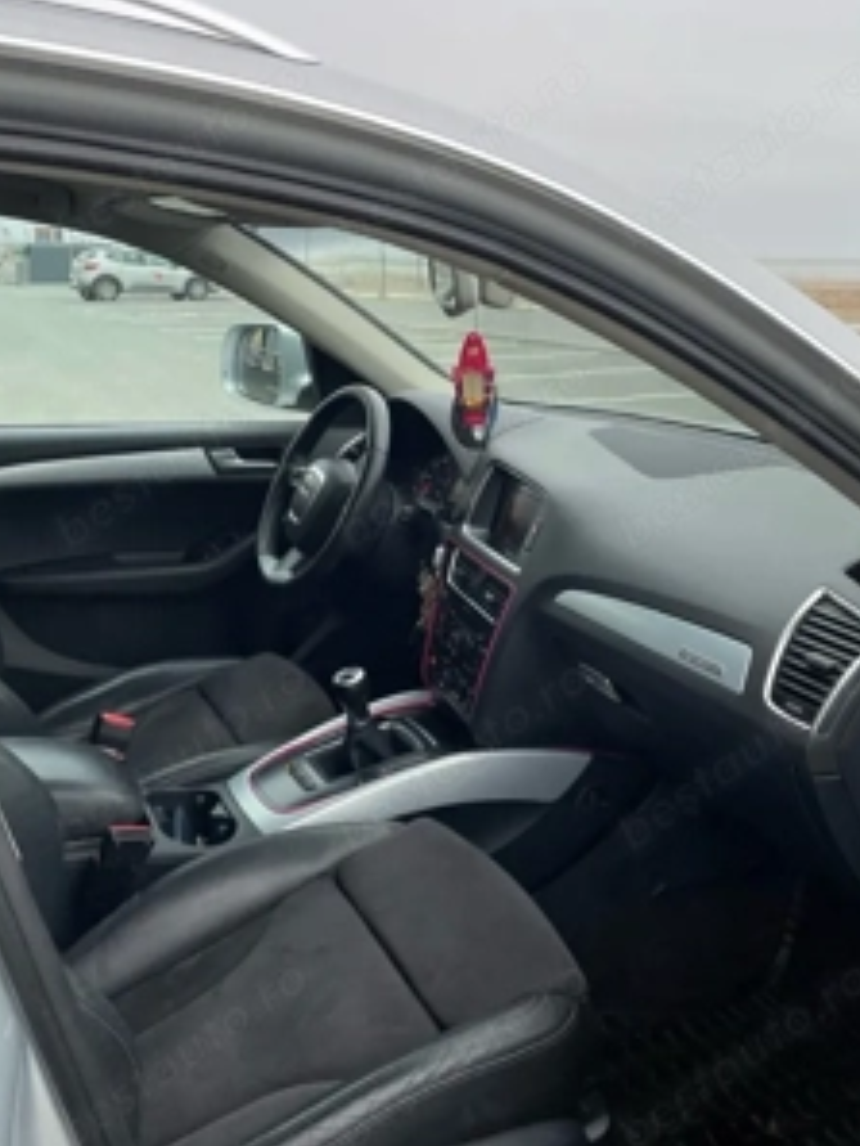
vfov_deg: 52.5
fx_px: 1159
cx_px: 555
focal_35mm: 35
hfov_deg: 40.3
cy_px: 505
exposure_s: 1/121
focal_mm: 4.2
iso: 64
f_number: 1.6
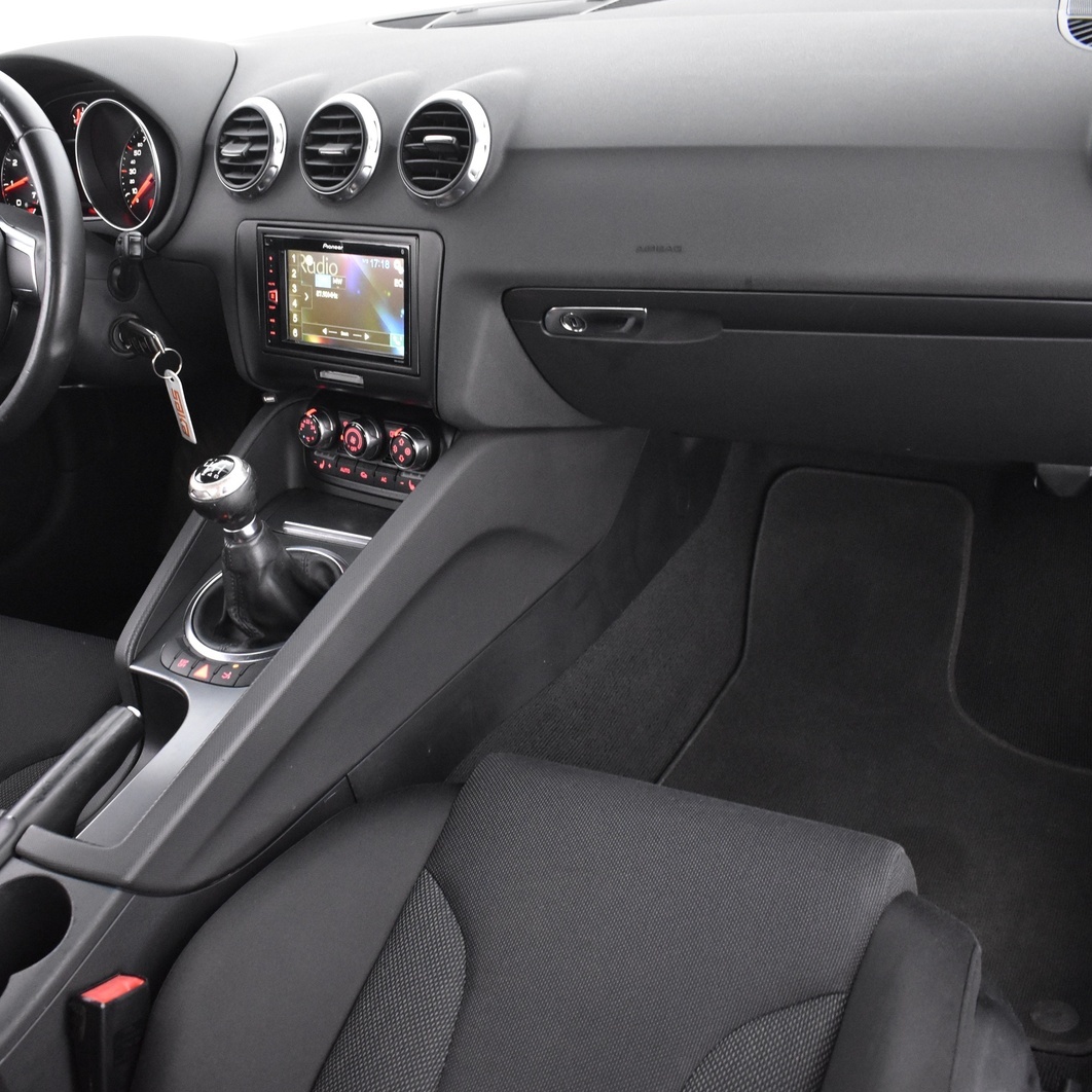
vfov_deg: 47.2
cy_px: 547
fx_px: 1249
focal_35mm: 35
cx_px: 438
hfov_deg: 47.0
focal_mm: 18
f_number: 3.5
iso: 3200
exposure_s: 1/15
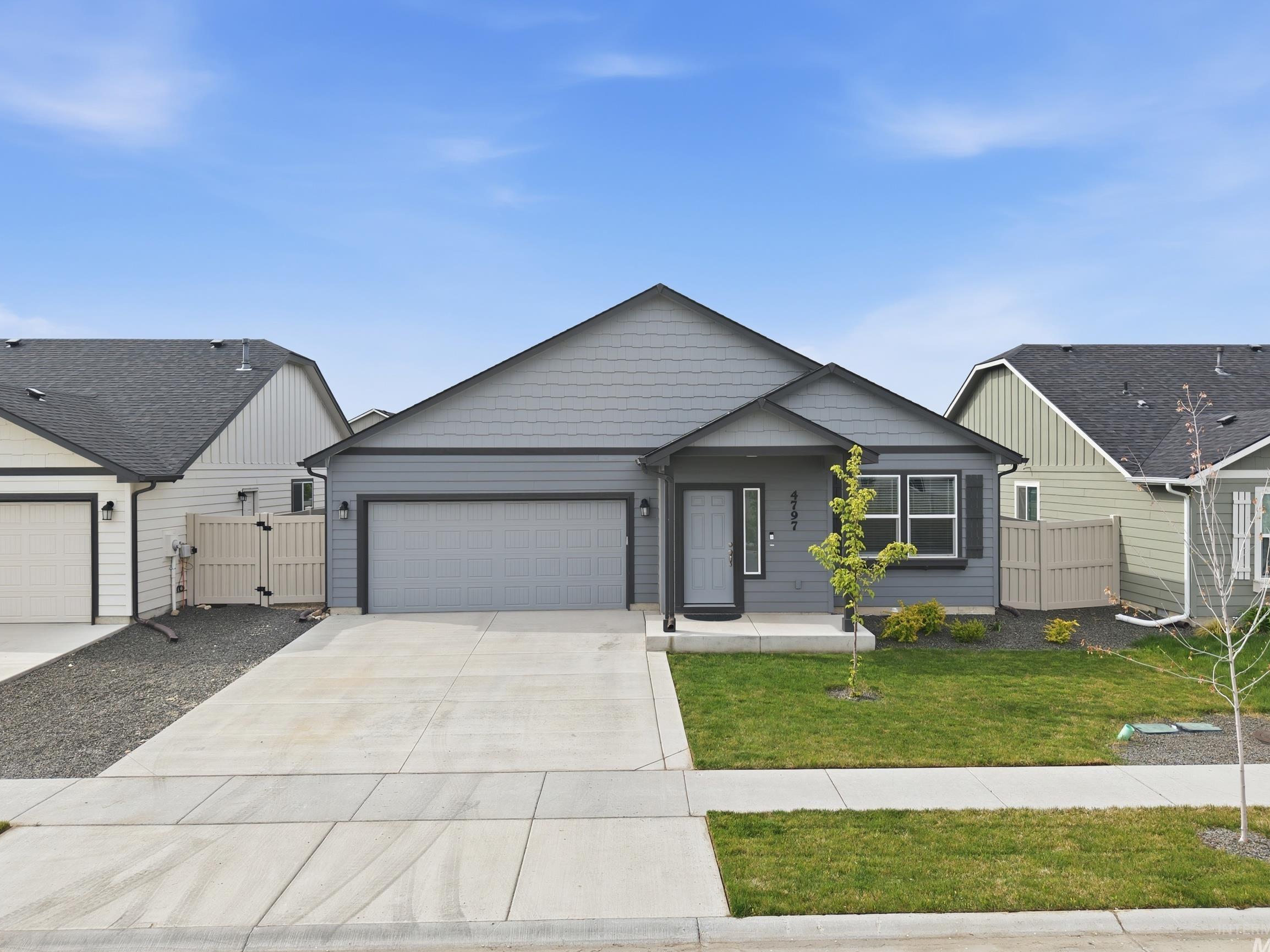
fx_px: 954
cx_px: 657
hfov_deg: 67.3
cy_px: 471
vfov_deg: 53.1
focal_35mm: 26
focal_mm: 8.7
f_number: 1.8
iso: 150
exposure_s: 1/4000
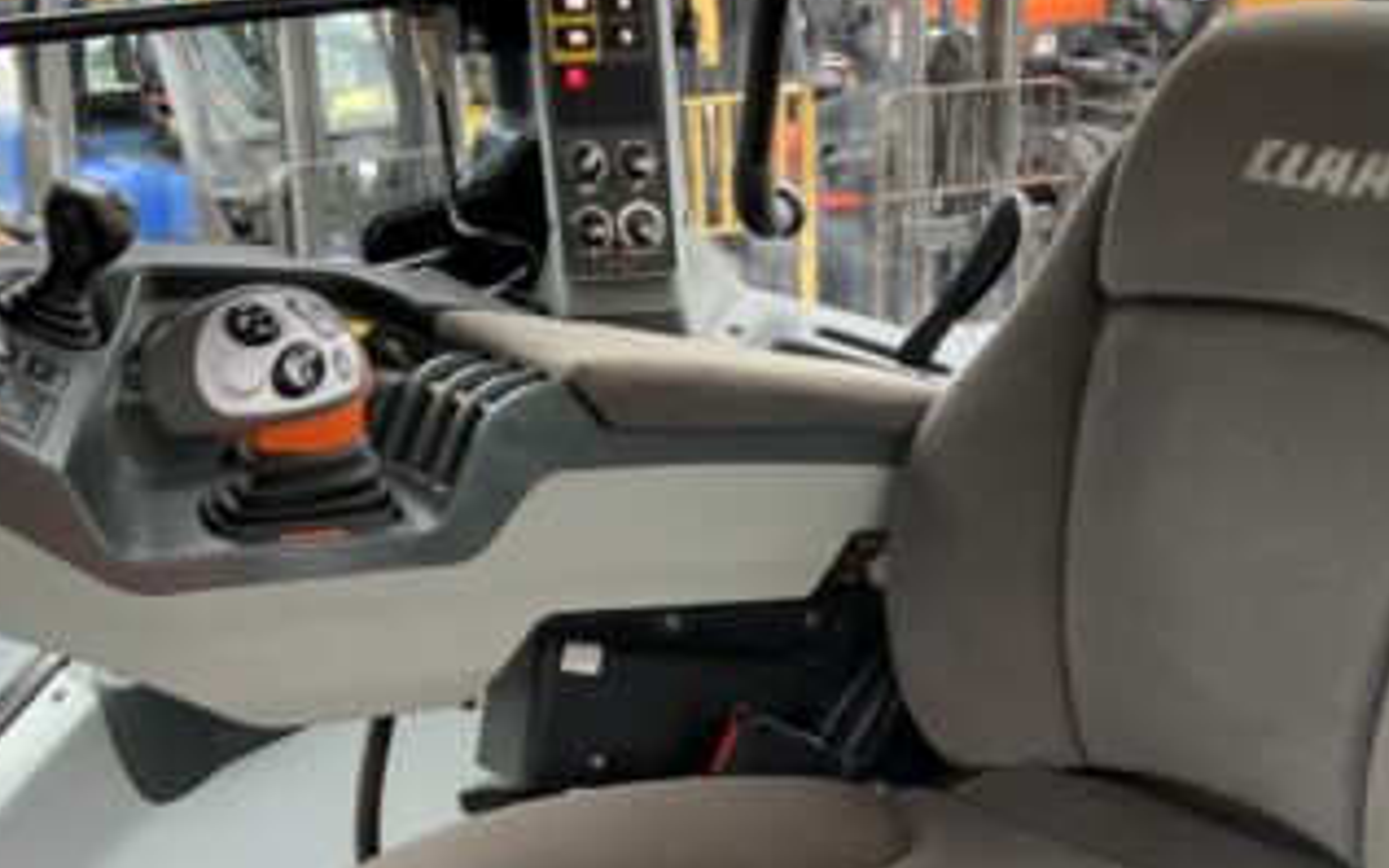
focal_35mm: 62
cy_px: 807
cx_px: 1017
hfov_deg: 32.4
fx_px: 2347
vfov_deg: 20.5
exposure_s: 1/122
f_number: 1.8
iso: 64
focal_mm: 3
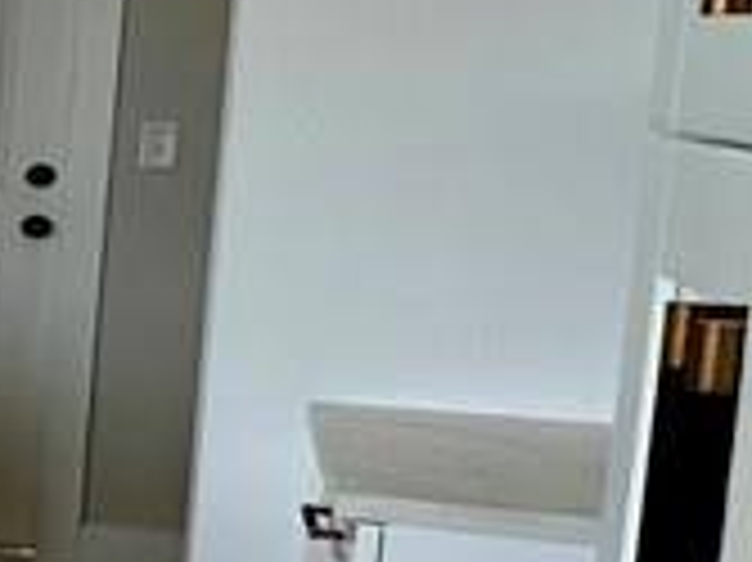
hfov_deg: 11.7
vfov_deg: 17.1
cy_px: 288
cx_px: -1477
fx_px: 1867
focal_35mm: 86
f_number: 2.2
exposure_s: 1/112
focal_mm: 2.22
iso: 40
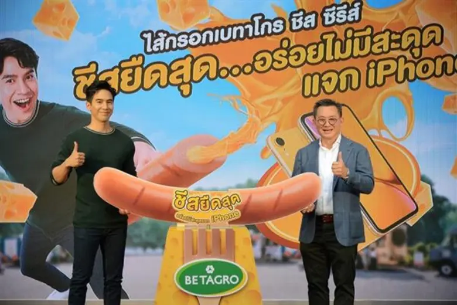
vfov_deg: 15.9
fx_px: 1092
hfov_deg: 23.6
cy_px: 152
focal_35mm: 86
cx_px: 228
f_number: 4
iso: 500
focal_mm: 86
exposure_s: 1/200
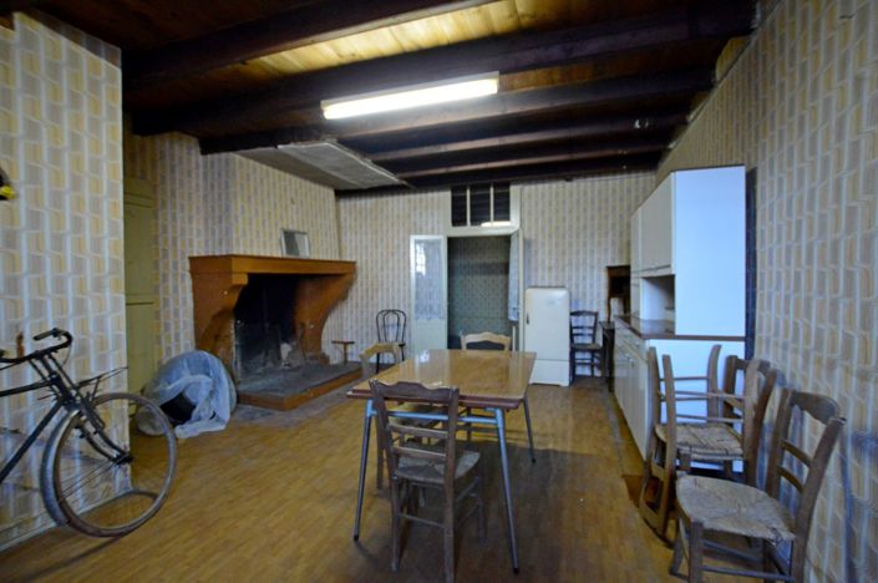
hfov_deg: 100.5
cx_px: 439
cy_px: 292
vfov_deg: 77.2
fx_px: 365
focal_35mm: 15
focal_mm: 10
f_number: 3.5
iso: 2800
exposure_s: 1/60
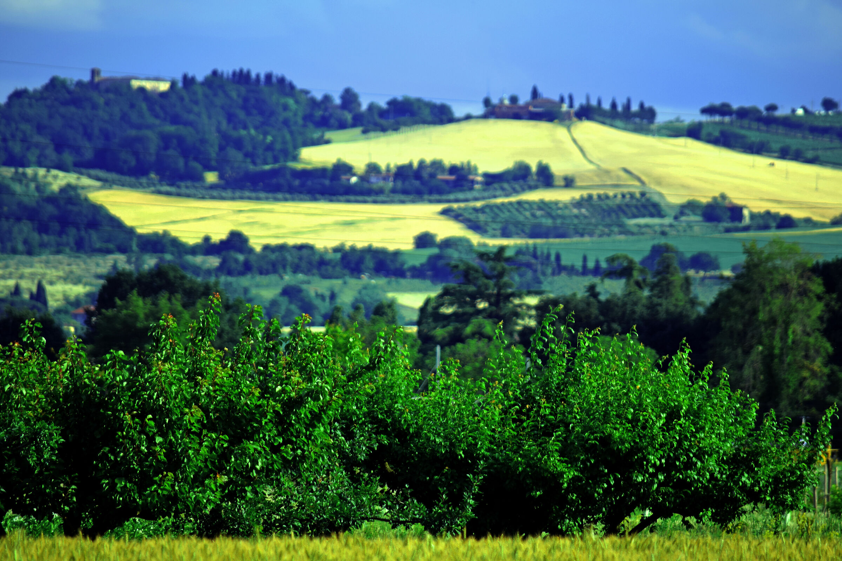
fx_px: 10524
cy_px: 280
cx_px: 421
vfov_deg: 3.1
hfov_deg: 4.6
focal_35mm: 450
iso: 200
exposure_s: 1/500
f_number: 5.6
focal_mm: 300
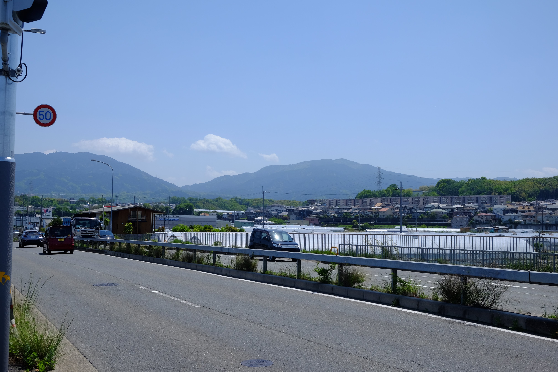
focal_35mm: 38
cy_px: 186
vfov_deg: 35.1
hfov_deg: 50.7
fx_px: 589
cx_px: 279
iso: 200
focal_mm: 25.4
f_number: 8
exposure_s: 1/480
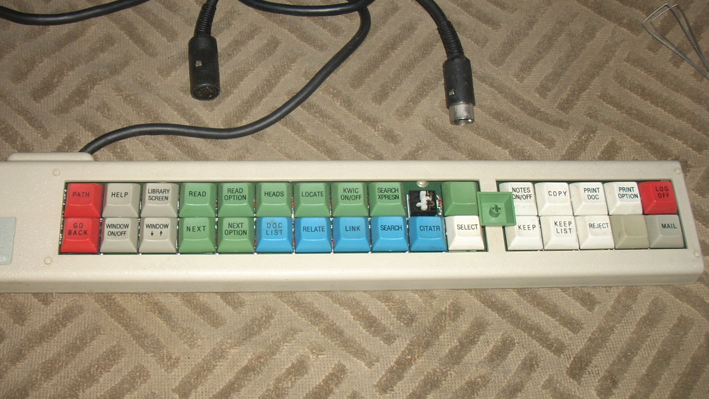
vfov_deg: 24.9
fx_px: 902
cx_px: 290
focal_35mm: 48
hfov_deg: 42.7
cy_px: 193
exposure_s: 1/60
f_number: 2.8
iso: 64
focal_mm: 6.2
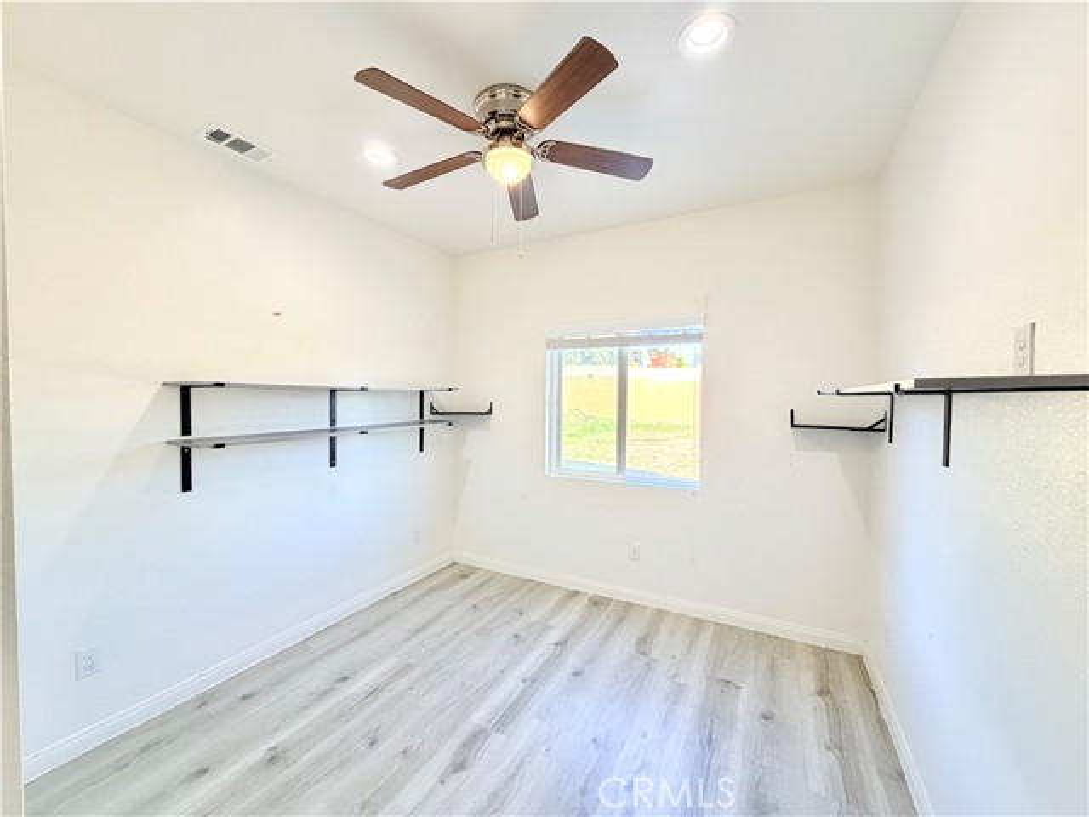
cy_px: 408
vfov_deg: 85.7
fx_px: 440
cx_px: 544
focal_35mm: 14
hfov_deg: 102.1
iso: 250
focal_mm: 2.22
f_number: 2.2
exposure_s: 1/120
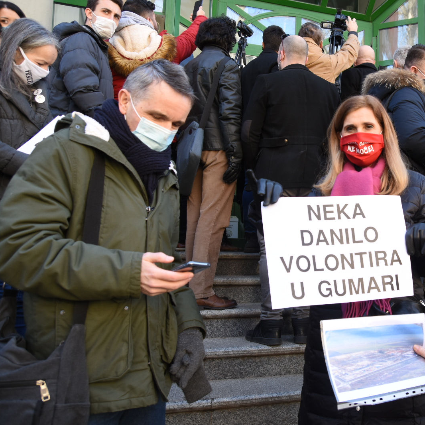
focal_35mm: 62
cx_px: 321
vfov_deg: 27.7
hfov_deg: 27.3
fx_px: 861
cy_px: 211
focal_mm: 32
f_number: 5
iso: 400
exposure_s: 1/200
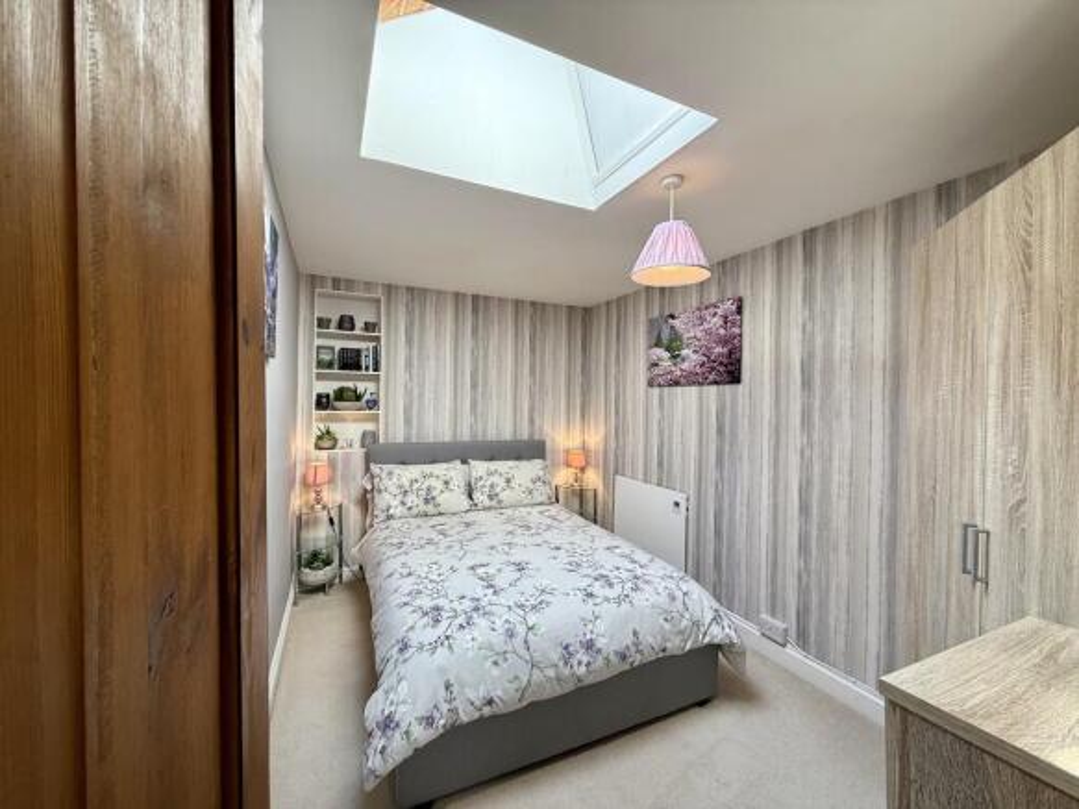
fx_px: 436
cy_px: 404
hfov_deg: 102.1
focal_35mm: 14
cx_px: 540
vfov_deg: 85.7
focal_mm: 2.22
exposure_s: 1/100
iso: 64
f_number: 2.2
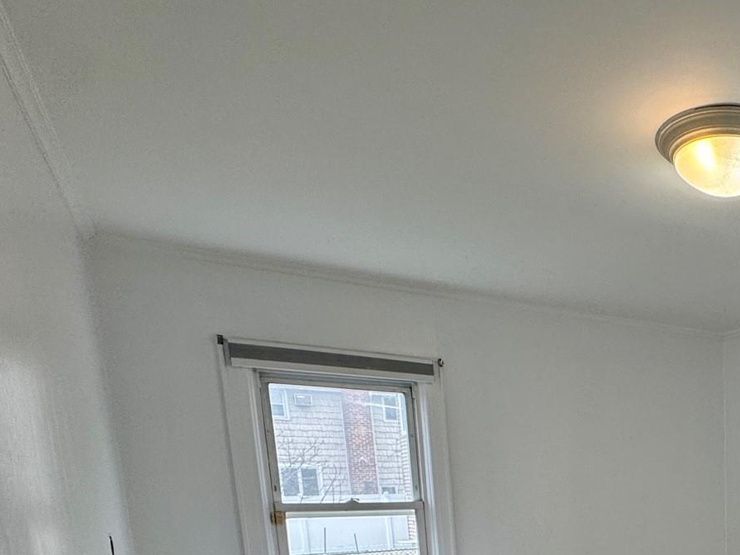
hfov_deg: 47.1
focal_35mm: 32
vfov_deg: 37.1
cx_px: 742
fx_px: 684
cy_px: 610
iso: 125
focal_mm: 2.22
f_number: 2.2
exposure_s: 1/120
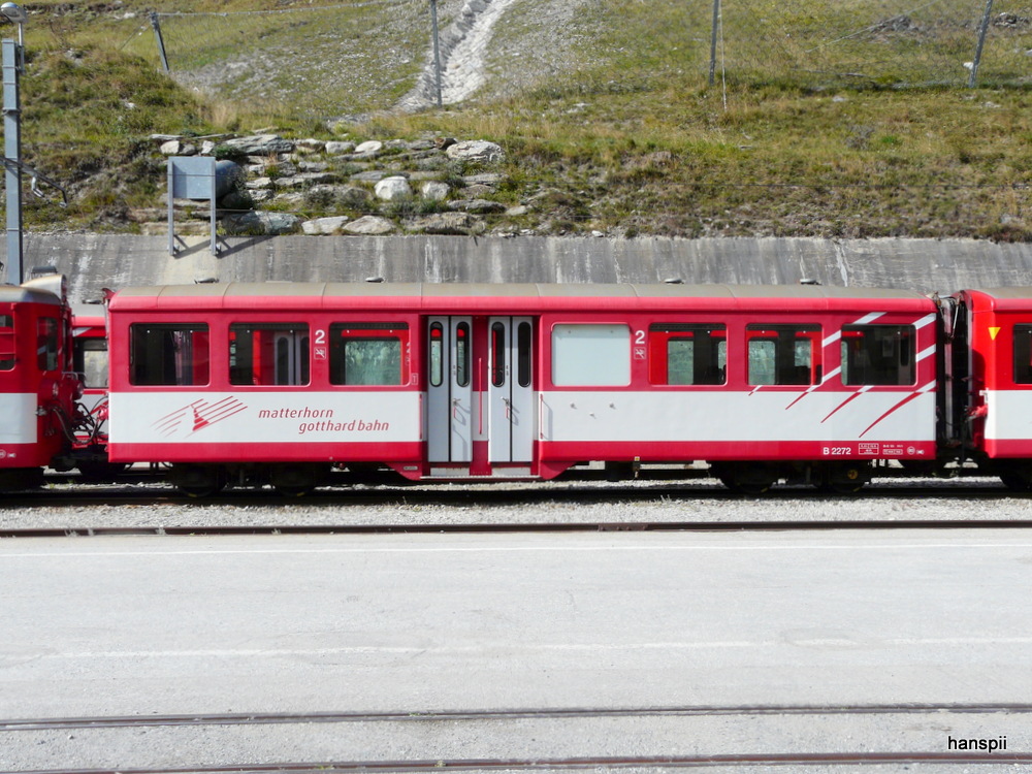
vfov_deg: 32.9
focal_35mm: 44
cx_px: 516
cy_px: 387
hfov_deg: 42.9
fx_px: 1312
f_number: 5.6
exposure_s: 1/320
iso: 100
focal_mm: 7.2
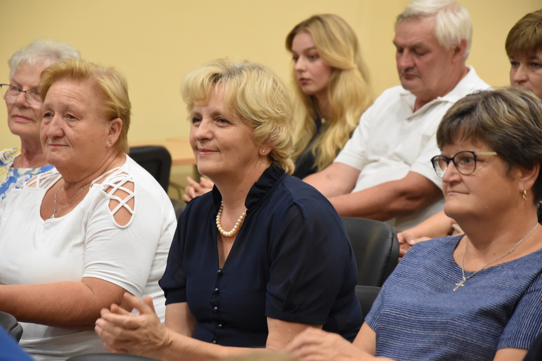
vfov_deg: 8.7
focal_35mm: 158
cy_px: 180
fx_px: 2371
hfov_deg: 13.0
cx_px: 271
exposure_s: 1/125
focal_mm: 105
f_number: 5.6
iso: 3200
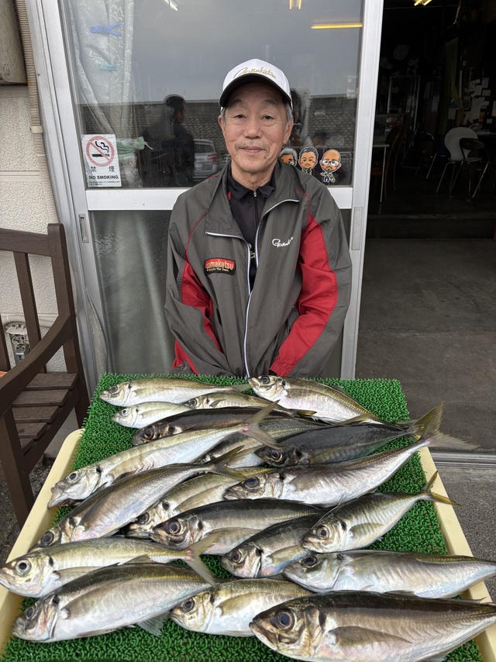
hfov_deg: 53.0
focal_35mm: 26
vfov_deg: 67.3
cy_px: 331
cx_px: 248
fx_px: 497
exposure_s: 1/763
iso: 50
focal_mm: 5.96
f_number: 1.6
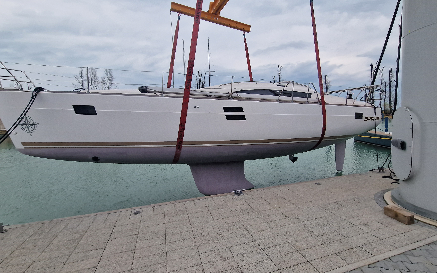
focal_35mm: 16
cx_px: 227
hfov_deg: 97.8
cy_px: 128
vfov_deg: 71.2
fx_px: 191
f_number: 2.2
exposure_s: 1/1980
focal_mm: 2.2
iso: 50
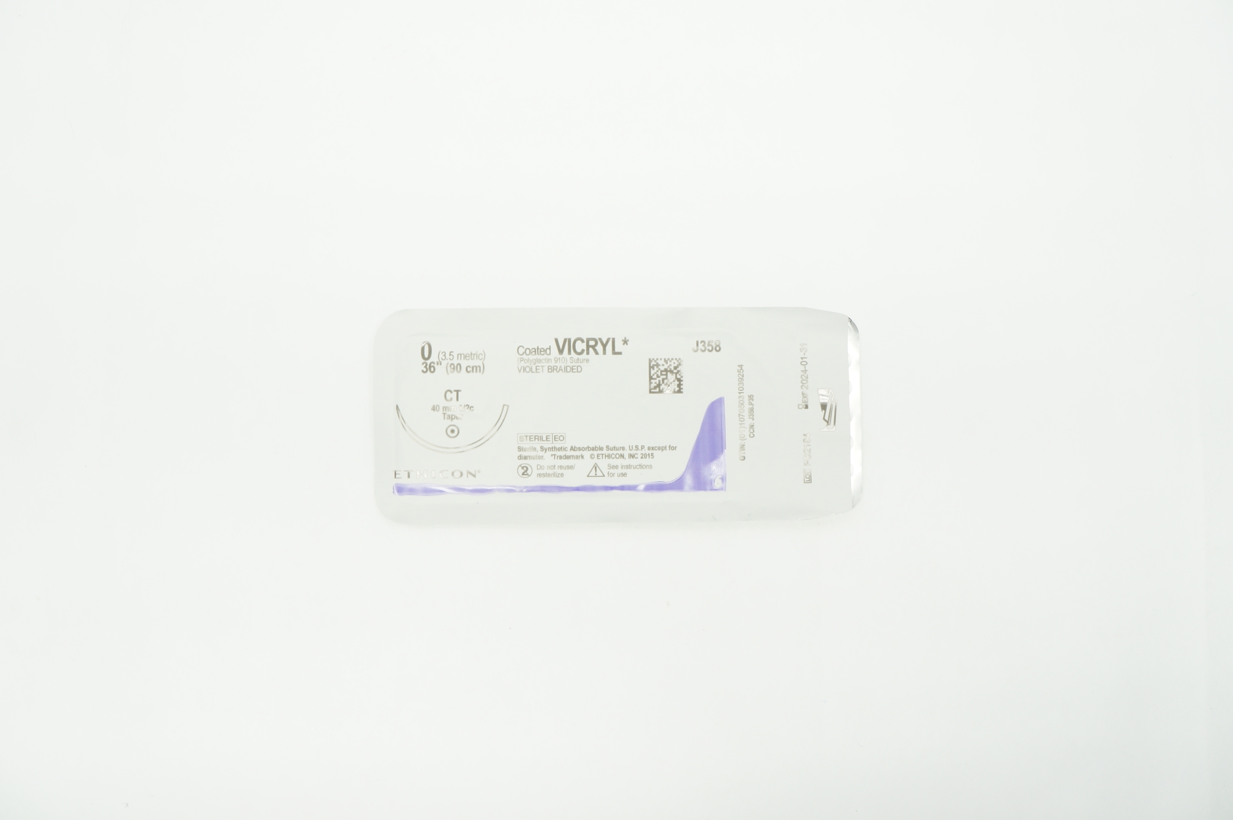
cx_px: 616
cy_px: 410
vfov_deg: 47.8
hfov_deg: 67.4
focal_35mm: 27
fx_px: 924
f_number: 6.3
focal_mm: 18
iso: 400
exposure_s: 1/40
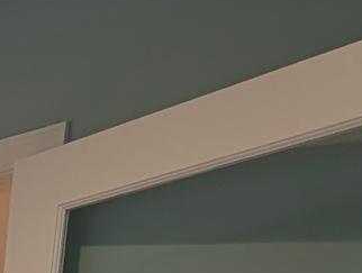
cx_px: -400
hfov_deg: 17.1
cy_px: 657
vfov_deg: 13.8
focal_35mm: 76
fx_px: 797
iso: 51
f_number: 1.7
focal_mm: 2.02
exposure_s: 1/60
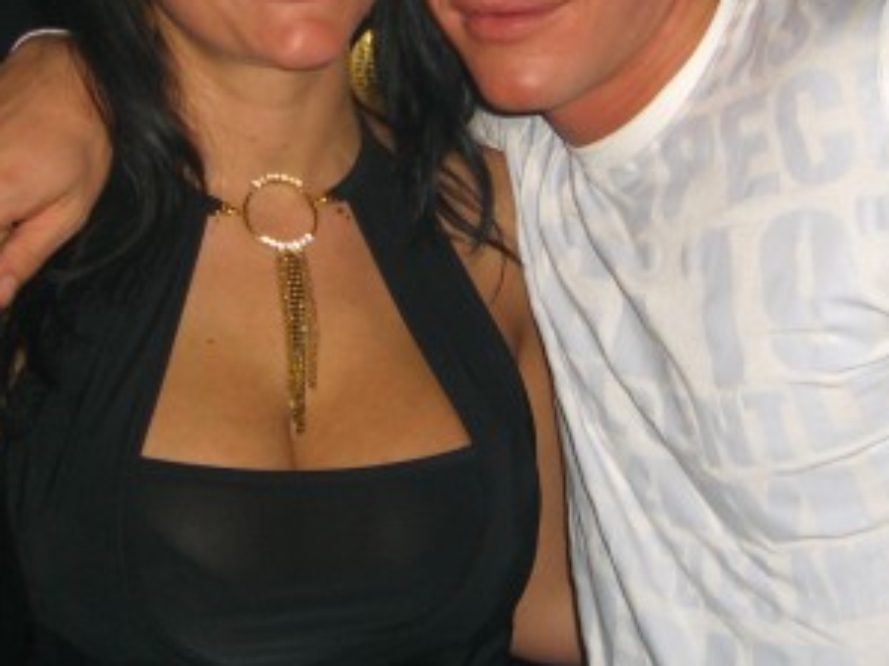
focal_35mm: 76
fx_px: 1952
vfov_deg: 19.1
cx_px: 400
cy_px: 80
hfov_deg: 25.6
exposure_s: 1/60
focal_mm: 7.9
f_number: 2.8
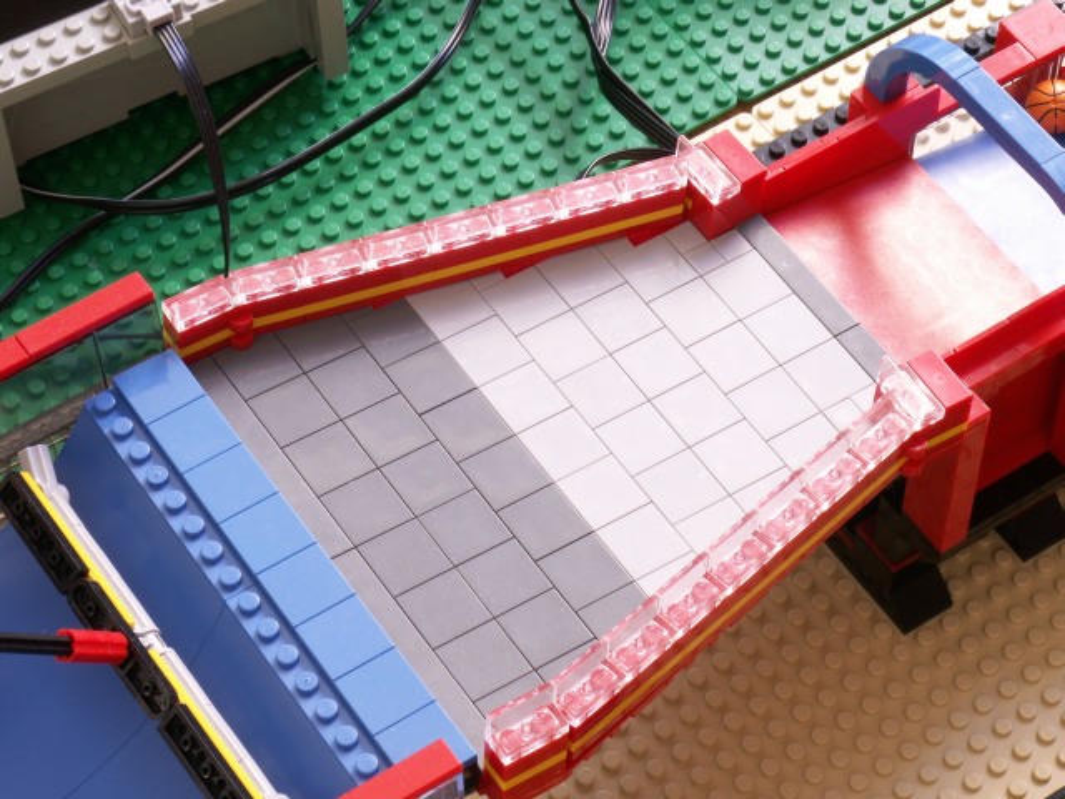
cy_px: 400
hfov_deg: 19.4
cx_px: 532
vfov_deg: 14.6
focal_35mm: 101
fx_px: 3107
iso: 50
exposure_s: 1/1.25
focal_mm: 16.46
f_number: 8
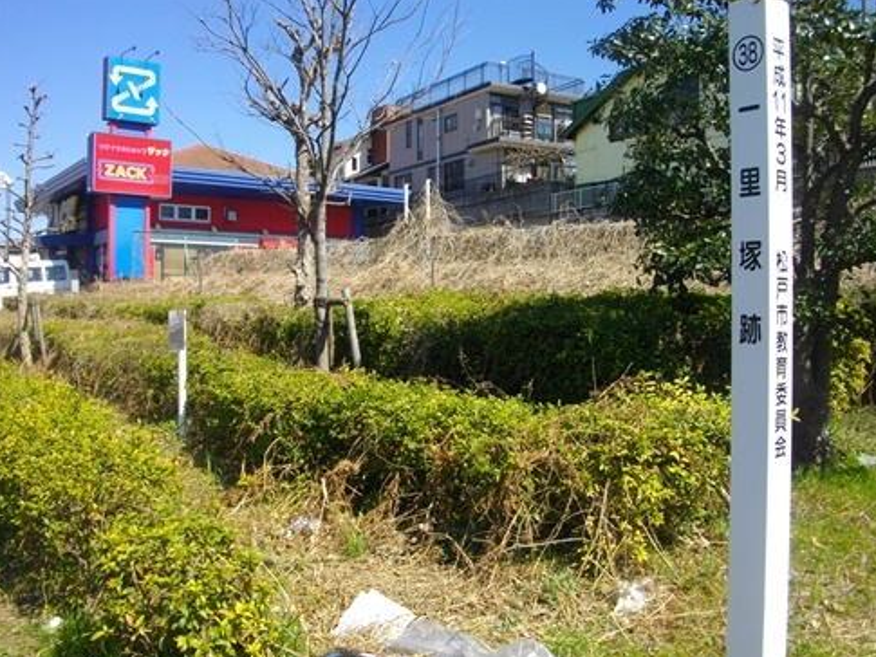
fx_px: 835
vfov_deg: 43.0
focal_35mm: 33
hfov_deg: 55.3
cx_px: 432
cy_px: 328
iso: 100
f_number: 5.5
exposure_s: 1/320
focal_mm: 5.7
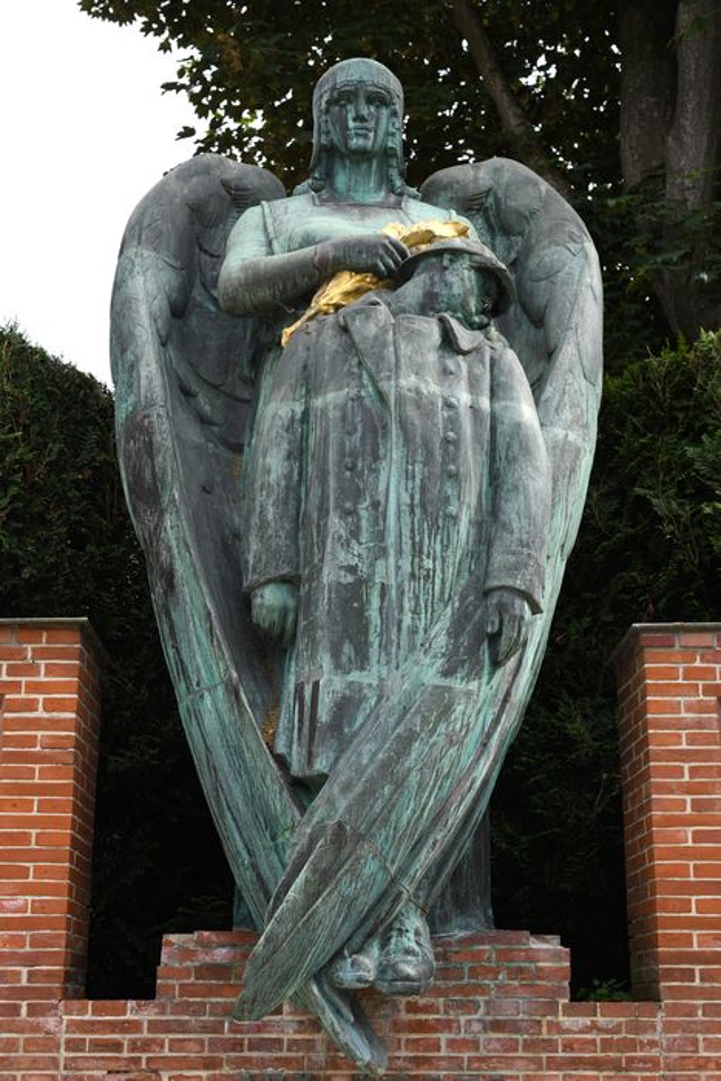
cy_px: 540
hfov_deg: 27.0
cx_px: 360
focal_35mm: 50
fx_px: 1501
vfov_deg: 39.6
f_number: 6.3
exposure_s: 1/160
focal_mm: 50
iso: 64
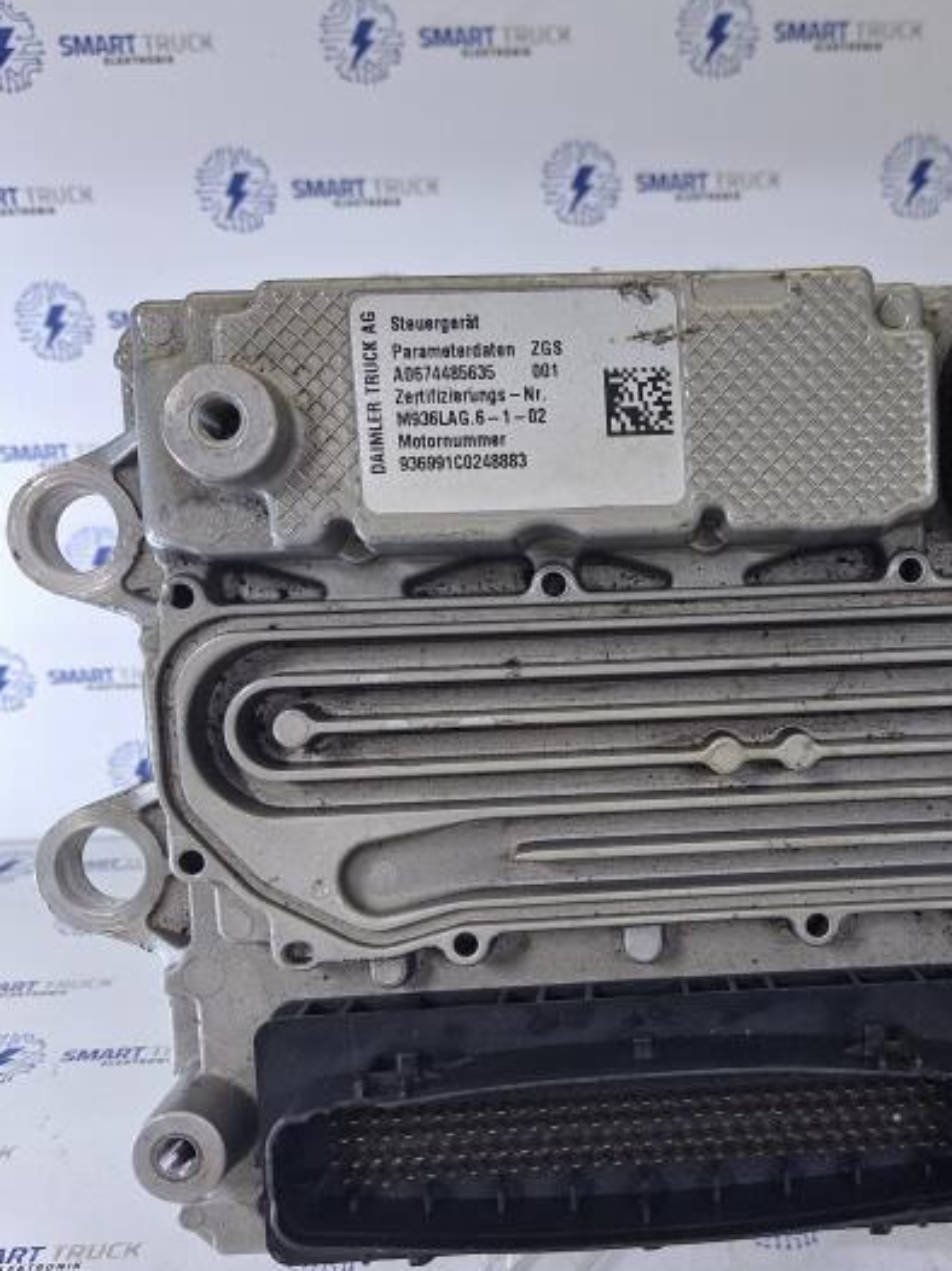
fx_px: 1284
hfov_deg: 39.5
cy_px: 759
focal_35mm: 35
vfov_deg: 52.3
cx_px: 720
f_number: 1.8
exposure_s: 1/50
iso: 160
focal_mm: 5.54
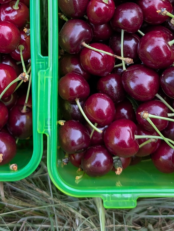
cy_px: 32
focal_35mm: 62
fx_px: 415
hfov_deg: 23.6
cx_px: 59
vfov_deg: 30.1
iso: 78
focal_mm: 6.9
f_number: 1.68
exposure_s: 1/160
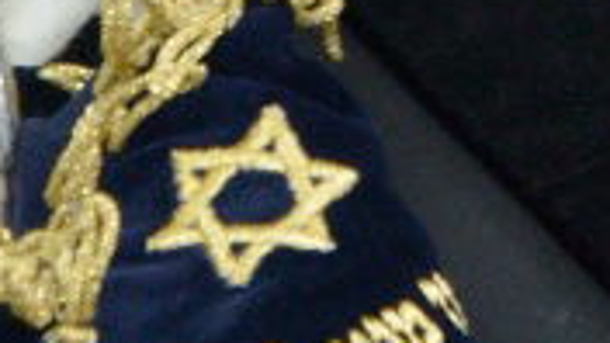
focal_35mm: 686
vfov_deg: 1.8
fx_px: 11096
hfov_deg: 3.1
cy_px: -658
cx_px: 740
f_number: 6.3
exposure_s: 1/100
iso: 4000
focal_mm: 90
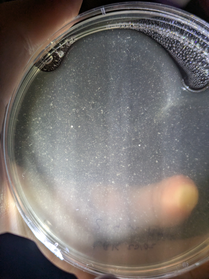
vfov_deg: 37.5
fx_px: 410
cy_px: 140
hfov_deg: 28.6
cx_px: 104
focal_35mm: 51
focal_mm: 5.43
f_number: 1.89
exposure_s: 1/322
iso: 109
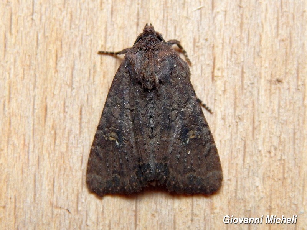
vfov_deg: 17.2
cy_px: 115
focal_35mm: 86
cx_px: 154
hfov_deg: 22.8
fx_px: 763
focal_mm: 15.3
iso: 220
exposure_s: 1/30
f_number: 4.3
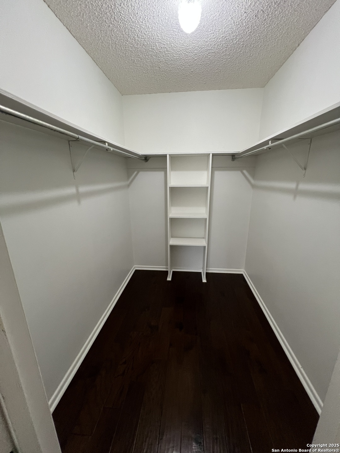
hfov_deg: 89.9
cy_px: 226
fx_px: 170
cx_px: 170
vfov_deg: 106.2
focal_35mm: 13
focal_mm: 1.57
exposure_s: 1/60
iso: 320
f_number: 1.8
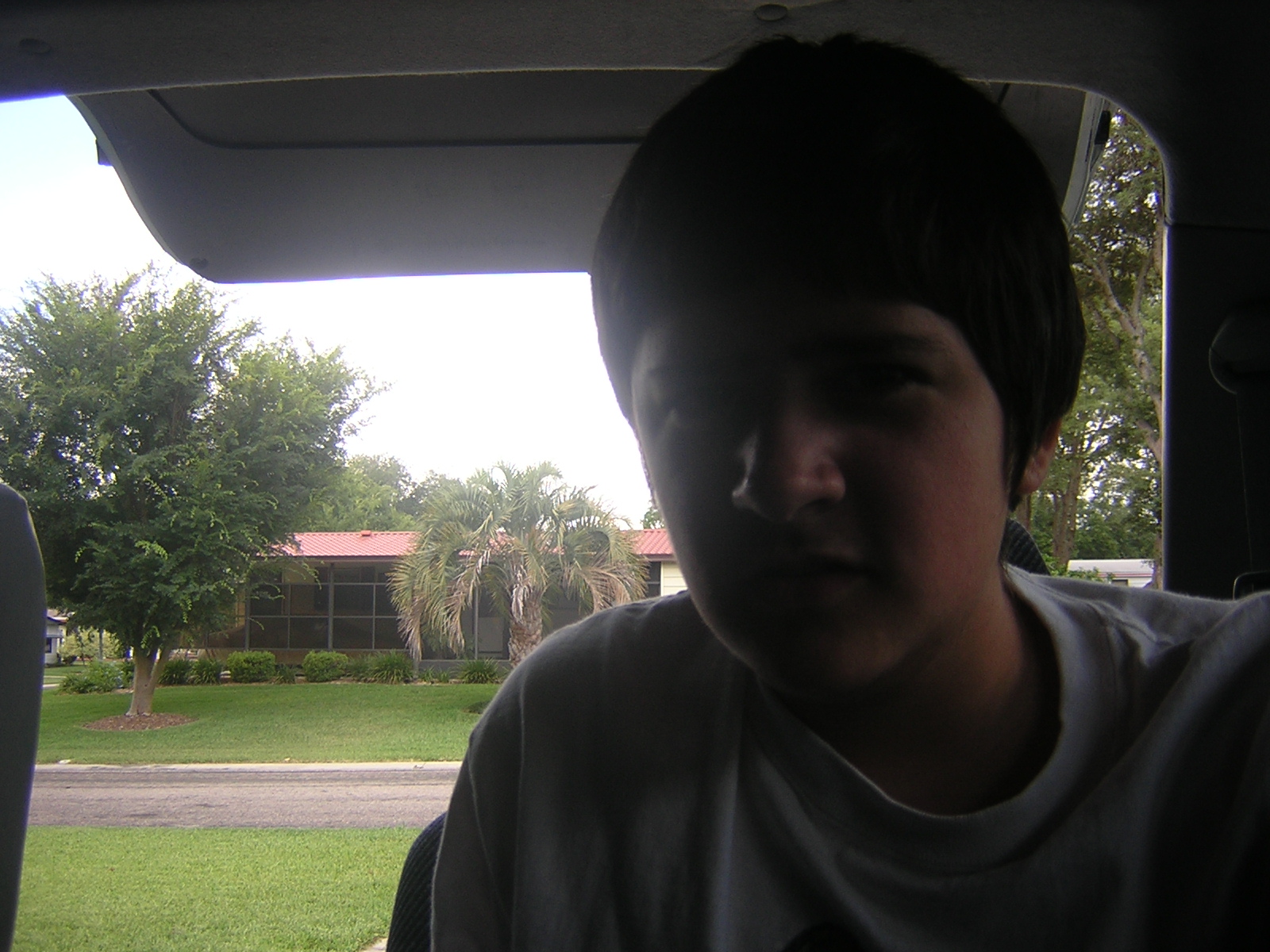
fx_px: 1321
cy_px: 476
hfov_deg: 51.4
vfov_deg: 39.7
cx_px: 635
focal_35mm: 36
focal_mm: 4.7
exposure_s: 1/225
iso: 100
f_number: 2.6
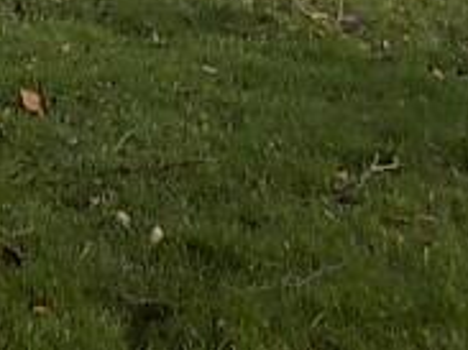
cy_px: -450
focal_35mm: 129
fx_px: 1743
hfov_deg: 15.0
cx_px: -5
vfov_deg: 10.2
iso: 80
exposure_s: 1/320
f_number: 3.1
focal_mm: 4
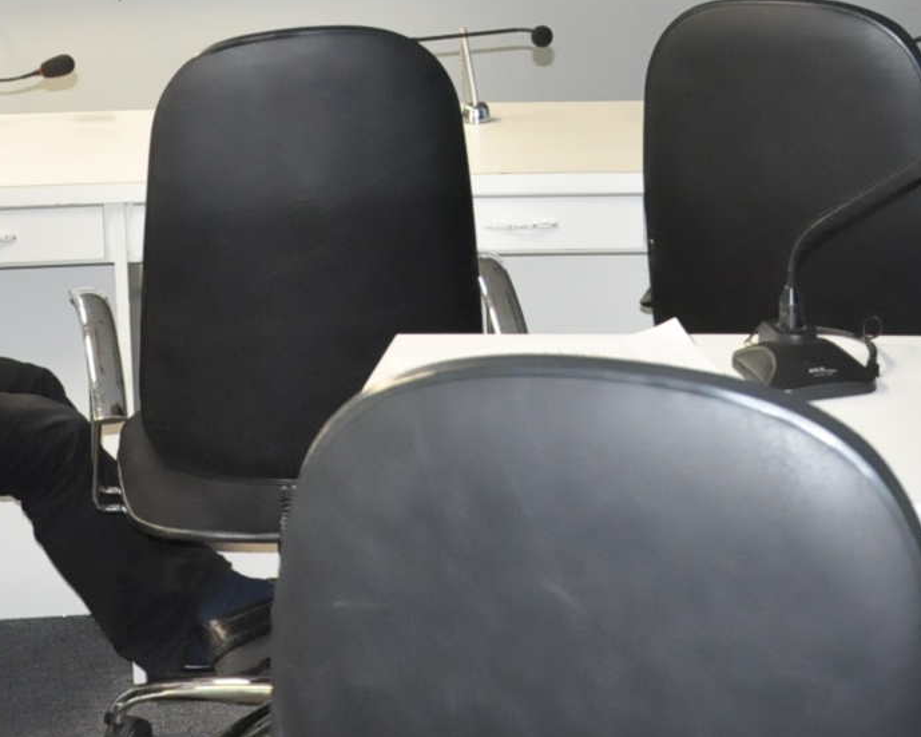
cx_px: 779
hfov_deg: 17.4
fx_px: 2983
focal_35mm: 109
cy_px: -189
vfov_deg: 13.6
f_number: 5
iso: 2000
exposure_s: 1/60
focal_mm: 25
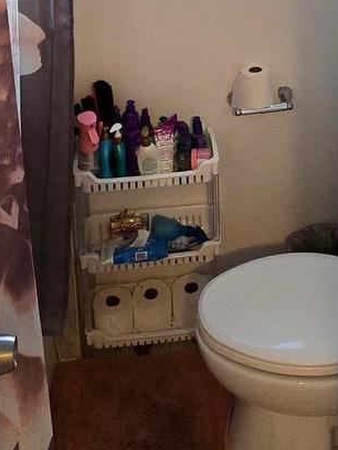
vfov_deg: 32.7
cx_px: 226
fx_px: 638
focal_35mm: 49
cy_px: -78
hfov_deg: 29.5
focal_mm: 2.2
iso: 400
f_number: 2.2
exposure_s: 1/60
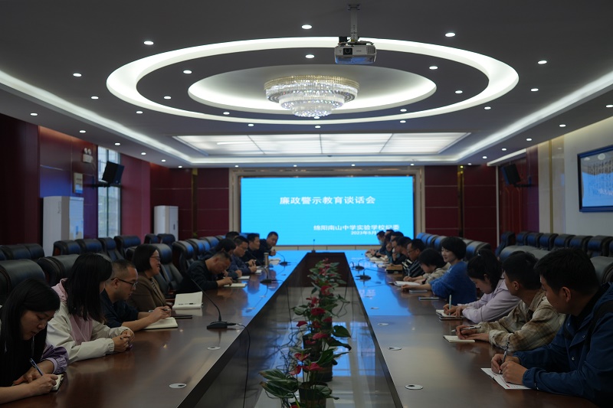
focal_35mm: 34
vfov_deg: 38.9
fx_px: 579
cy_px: 204
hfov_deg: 55.8
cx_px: 306
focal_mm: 34
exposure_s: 1/160
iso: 500
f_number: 4
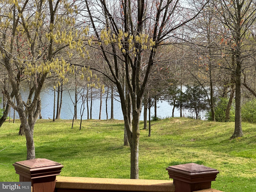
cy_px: 96
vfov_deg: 19.1
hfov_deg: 25.3
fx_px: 569
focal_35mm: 77
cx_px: 128
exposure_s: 1/99
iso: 80
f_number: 2.8
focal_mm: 9
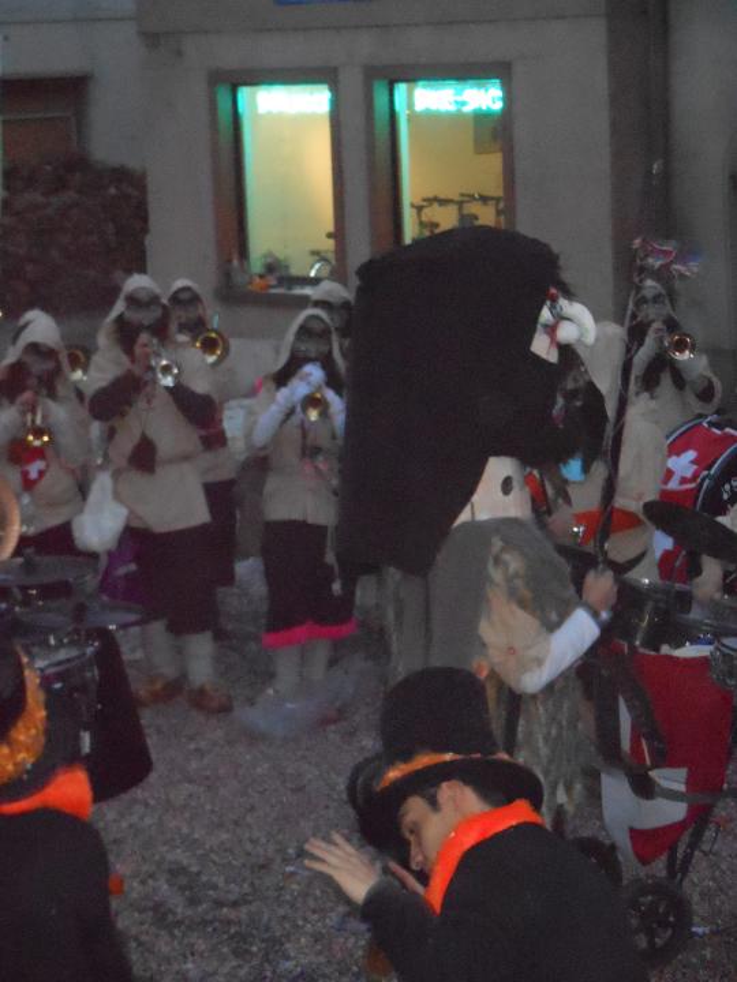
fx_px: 2782
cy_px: 491
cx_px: 368
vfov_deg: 20.0
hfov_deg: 15.1
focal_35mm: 98
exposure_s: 1/60
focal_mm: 17.5
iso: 1600
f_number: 4.7
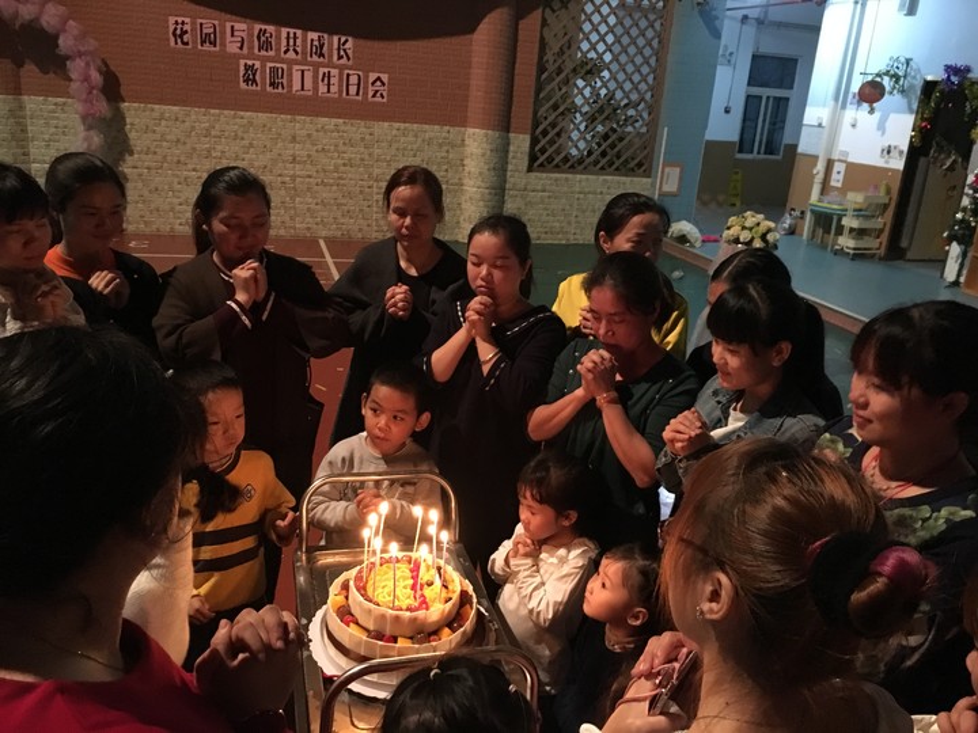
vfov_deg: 48.2
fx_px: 819
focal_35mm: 29
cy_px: 366
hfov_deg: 61.7
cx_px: 489
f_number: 2.2
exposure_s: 1/17
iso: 320
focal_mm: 4.15
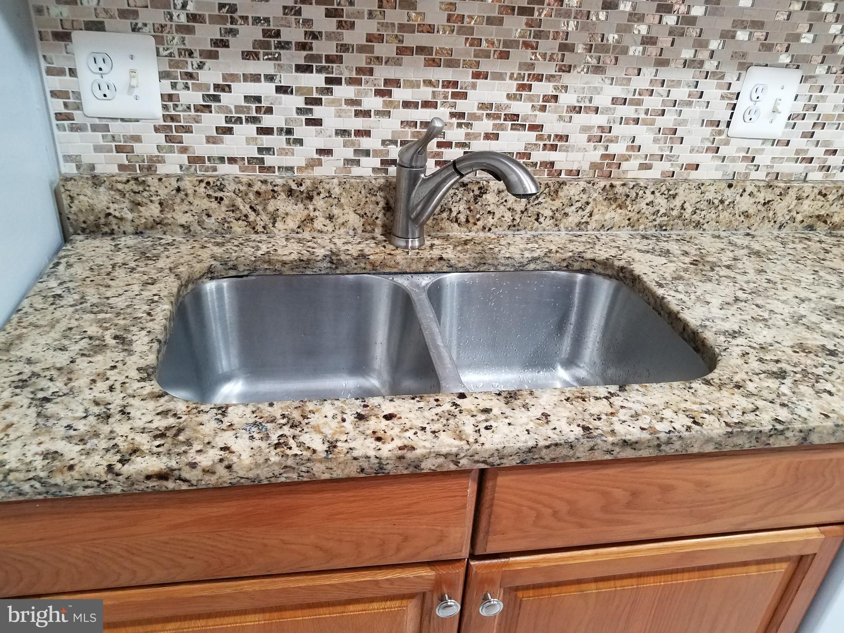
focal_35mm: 26
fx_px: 634
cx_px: 422
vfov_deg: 53.1
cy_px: 316
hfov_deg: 67.3
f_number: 1.7
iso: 160
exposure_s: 1/24
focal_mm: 4.2
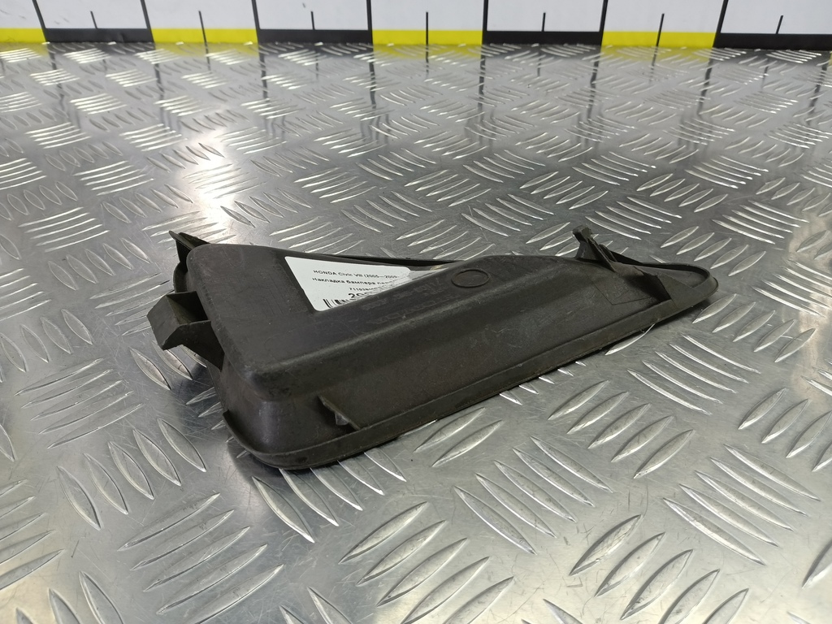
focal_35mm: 23
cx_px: 416
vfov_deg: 58.9
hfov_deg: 73.9
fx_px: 553
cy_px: 312
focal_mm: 4.11
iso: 111
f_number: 1.6
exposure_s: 1/50
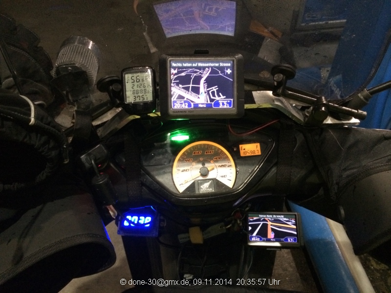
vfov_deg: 46.8
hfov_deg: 60.0
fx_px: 339
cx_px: 196
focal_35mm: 30
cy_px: 146
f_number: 2.2
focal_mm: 4.12
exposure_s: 1/15
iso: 640
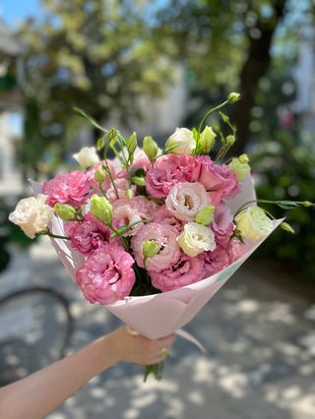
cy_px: 210
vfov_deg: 67.3
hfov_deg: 53.1
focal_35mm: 26
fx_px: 315
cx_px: 158
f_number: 1.6
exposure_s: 1/1558
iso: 50
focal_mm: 5.1
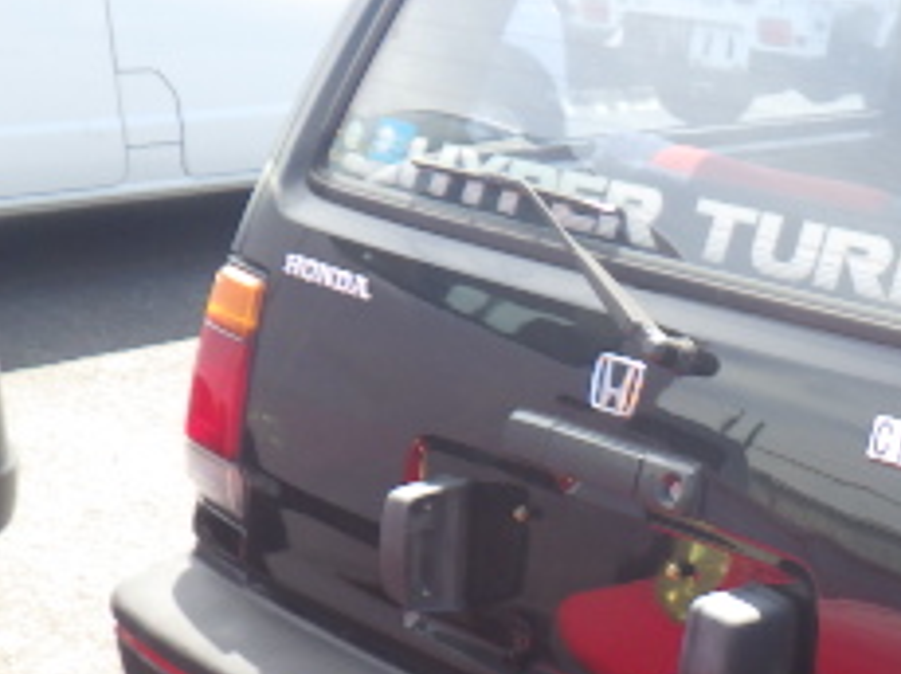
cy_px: 545
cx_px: 1250
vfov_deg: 18.7
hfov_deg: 21.9
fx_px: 2028
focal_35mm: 78
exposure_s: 1/200
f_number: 4.2
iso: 125
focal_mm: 5
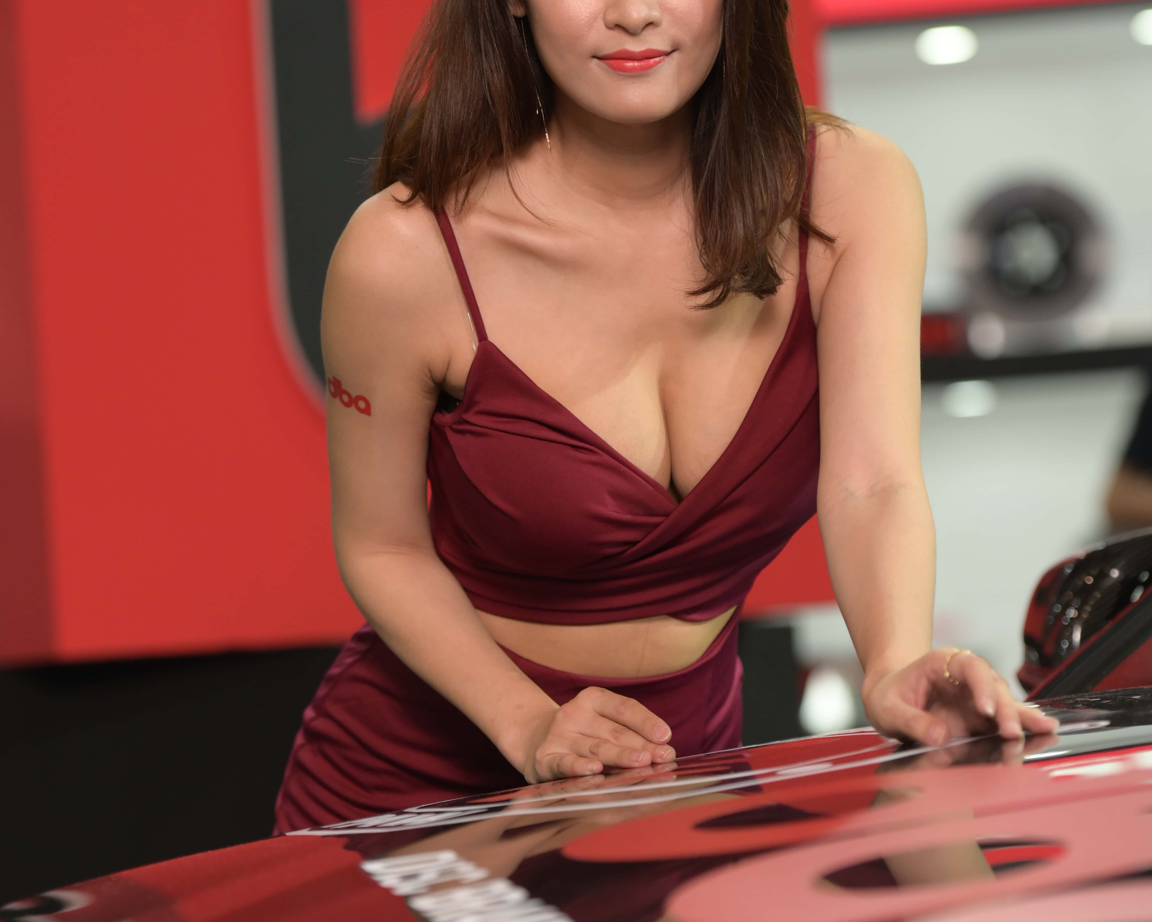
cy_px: 363
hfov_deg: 11.8
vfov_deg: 9.4
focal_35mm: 164
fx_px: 5592
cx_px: 574
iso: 800
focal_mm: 116
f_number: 2.8
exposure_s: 1/320
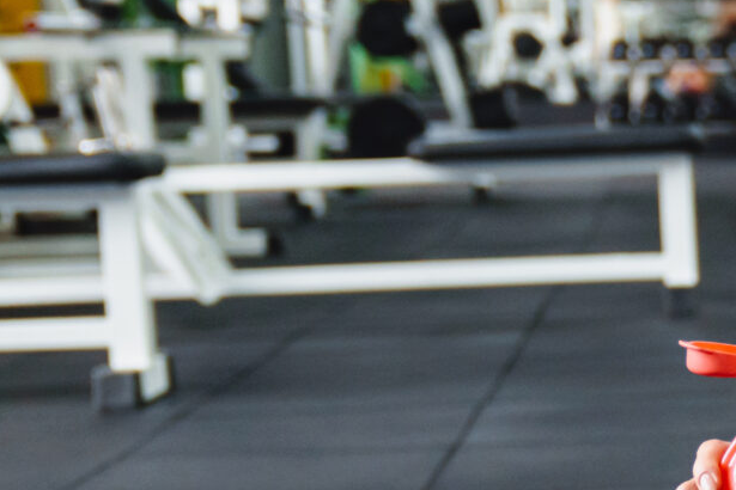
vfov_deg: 10.5
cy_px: 488
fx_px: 2637
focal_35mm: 129
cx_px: 1023
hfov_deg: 15.0
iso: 1250
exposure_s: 1/125
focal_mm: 31
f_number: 2.8
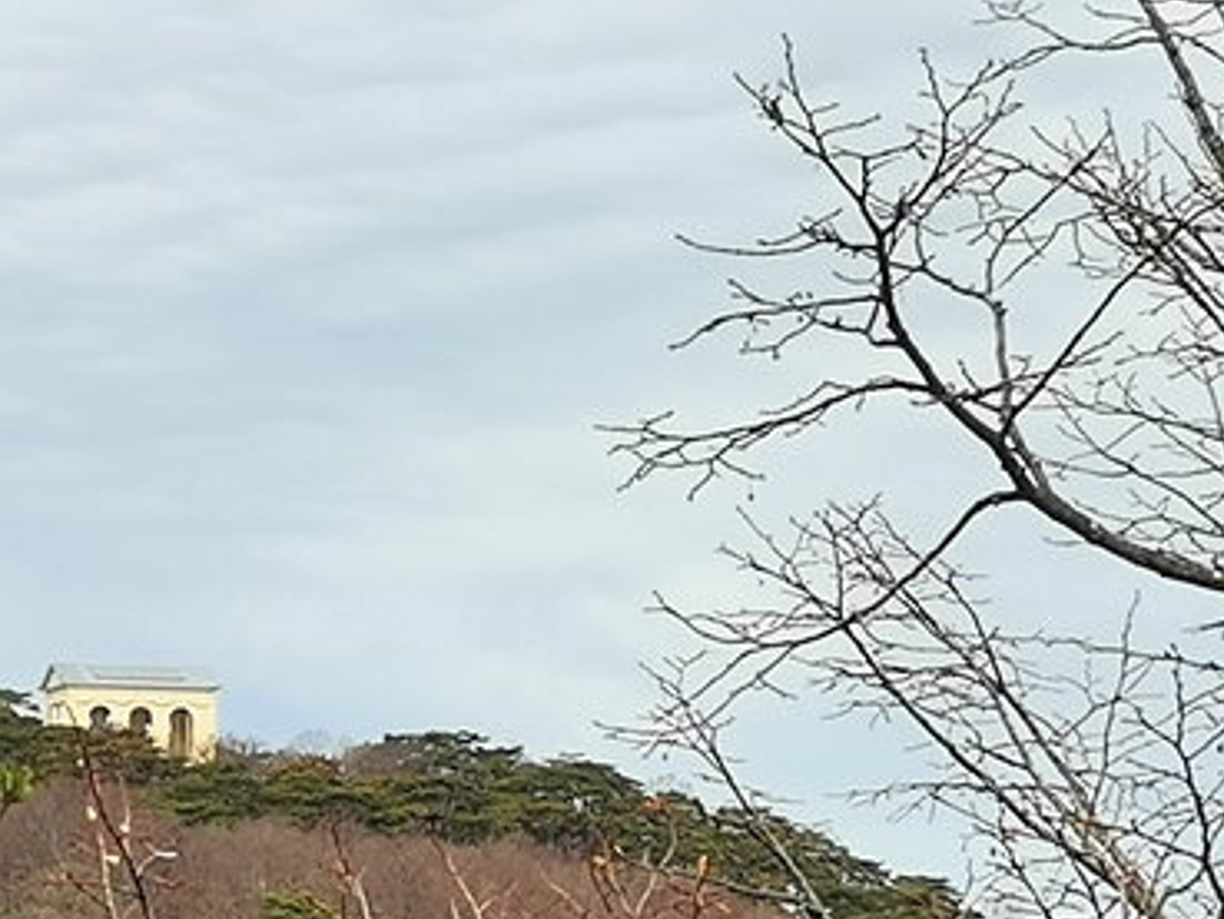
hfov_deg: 12.8
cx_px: 206
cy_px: 630
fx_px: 5447
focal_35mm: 154
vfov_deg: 9.6
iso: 50
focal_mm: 4.75
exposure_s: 1/526
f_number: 1.8
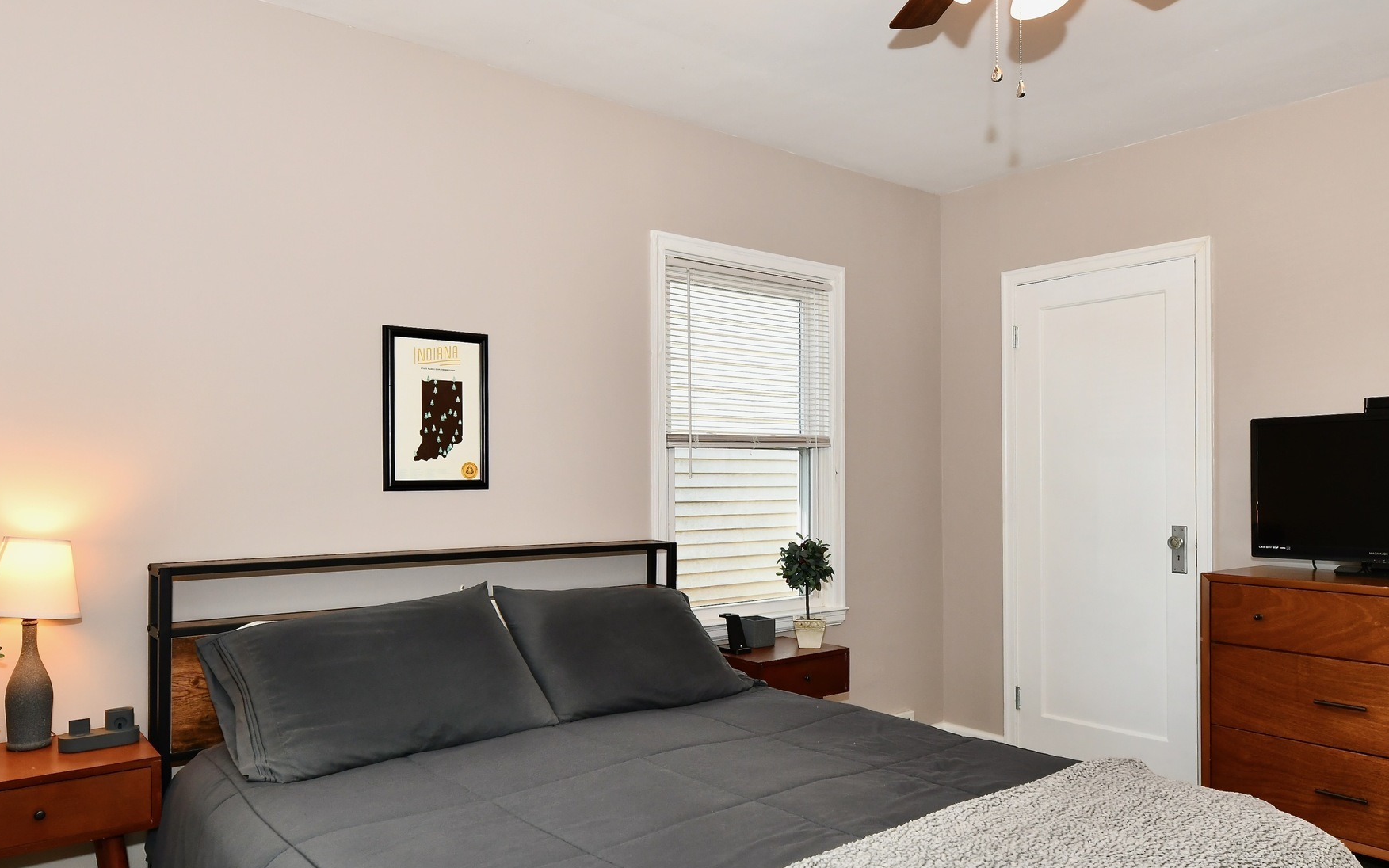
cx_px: 712
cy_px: 507
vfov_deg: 49.1
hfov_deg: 72.5
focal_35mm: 25
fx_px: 946
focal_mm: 14
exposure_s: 1/60
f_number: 6.3
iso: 640
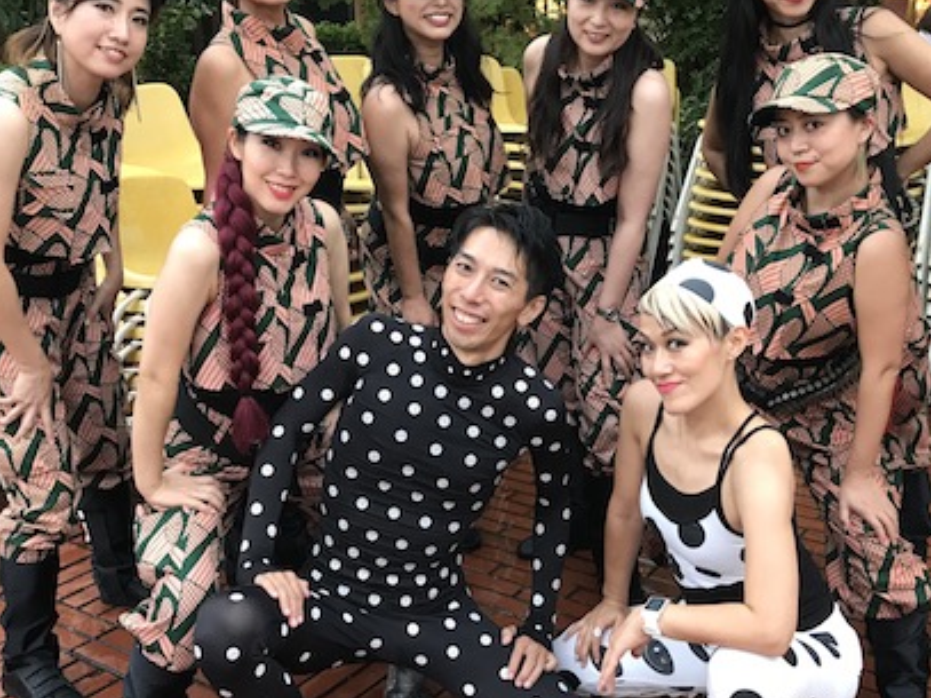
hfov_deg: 42.9
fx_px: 1183
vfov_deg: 32.8
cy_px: 375
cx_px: 531
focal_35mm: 44
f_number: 1.8
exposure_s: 1/20
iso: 40
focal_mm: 3.99
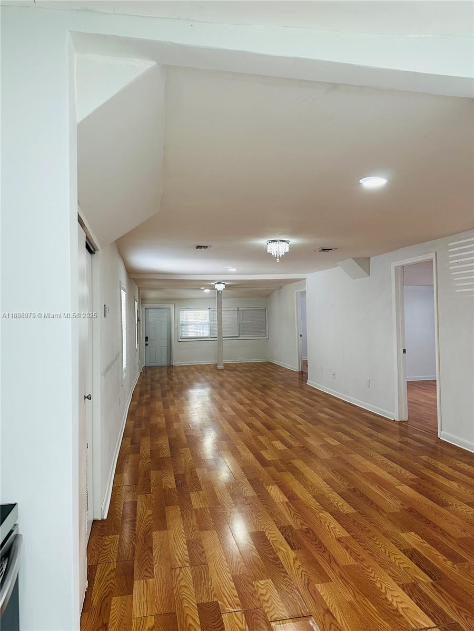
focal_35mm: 24
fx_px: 438
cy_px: 316
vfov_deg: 71.6
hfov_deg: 56.8
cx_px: 237
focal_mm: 6.86
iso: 200
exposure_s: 1/120
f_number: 1.78
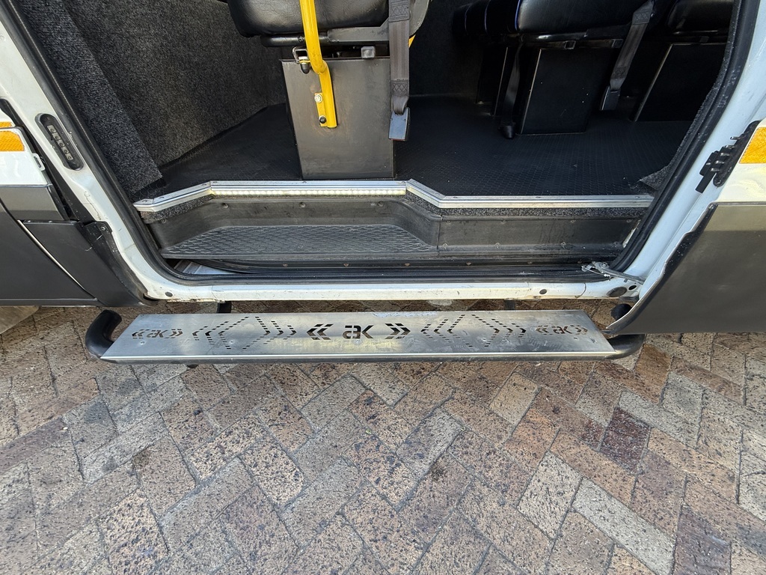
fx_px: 310
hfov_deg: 102.1
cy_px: 288
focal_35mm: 14
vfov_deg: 85.7
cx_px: 383
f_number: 2.2
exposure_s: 1/167
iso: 80
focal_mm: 2.22
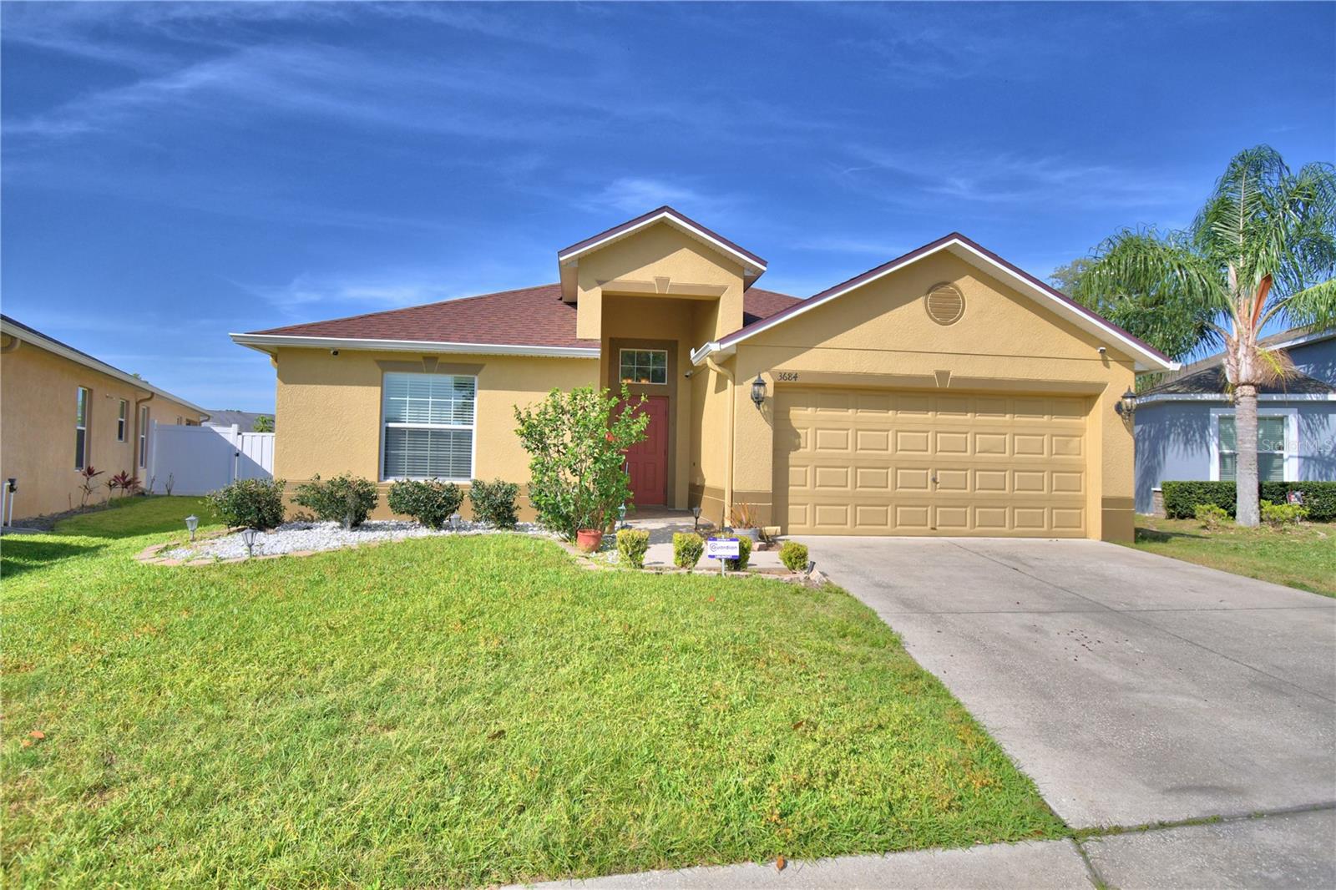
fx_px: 668
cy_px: 445
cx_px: 668
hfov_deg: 90.0
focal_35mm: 18
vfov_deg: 67.4
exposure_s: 1/1600
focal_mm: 12
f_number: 4.8
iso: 100
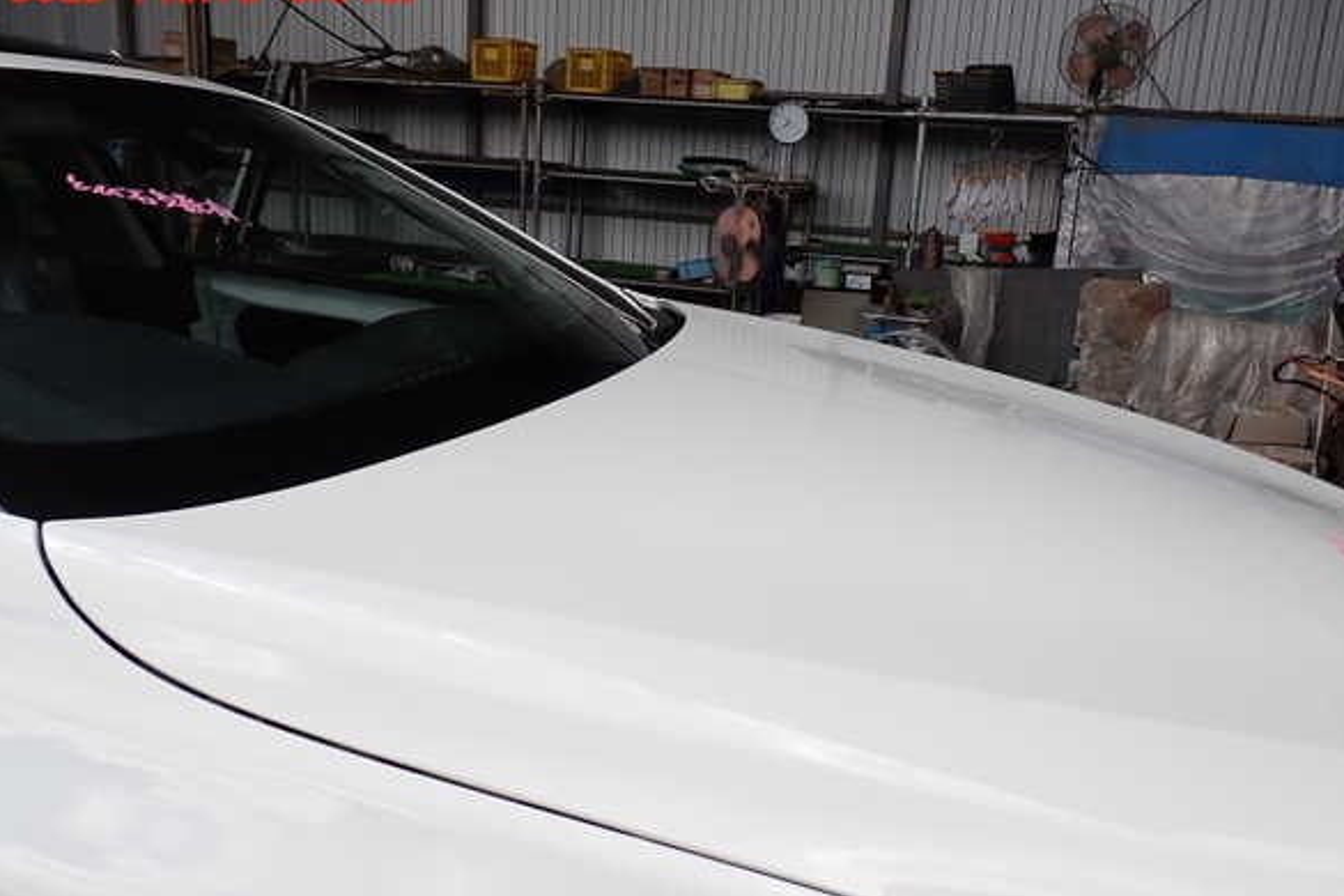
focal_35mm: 32
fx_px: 1195
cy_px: 476
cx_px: 685
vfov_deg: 41.1
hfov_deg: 58.7
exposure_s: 1/500
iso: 100
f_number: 3.2
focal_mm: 5.4
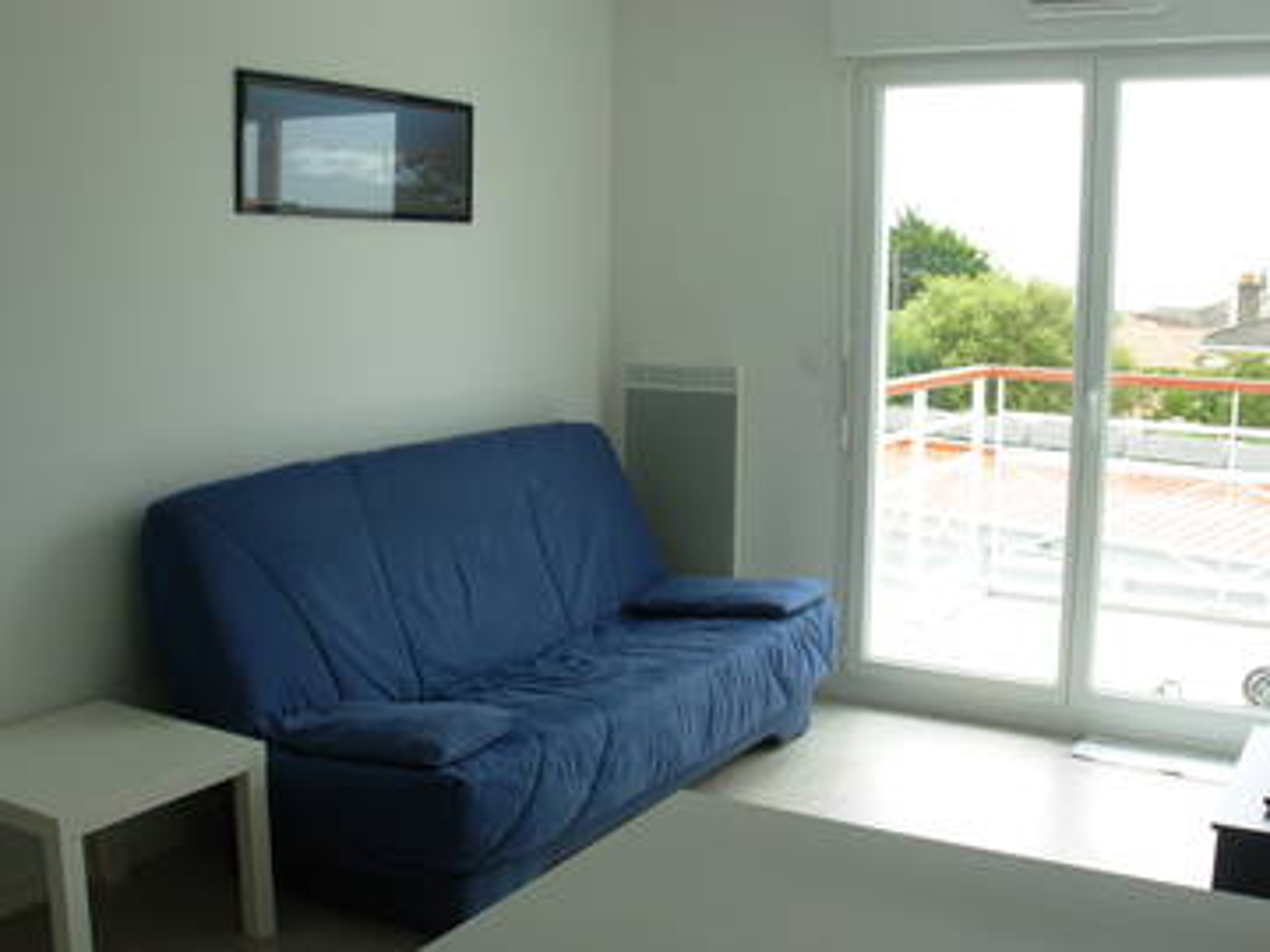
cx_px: 635
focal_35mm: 38
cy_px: 476
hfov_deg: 49.0
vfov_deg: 37.7
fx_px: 1394
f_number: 4.9
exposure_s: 1/93.2
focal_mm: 6.3
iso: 50
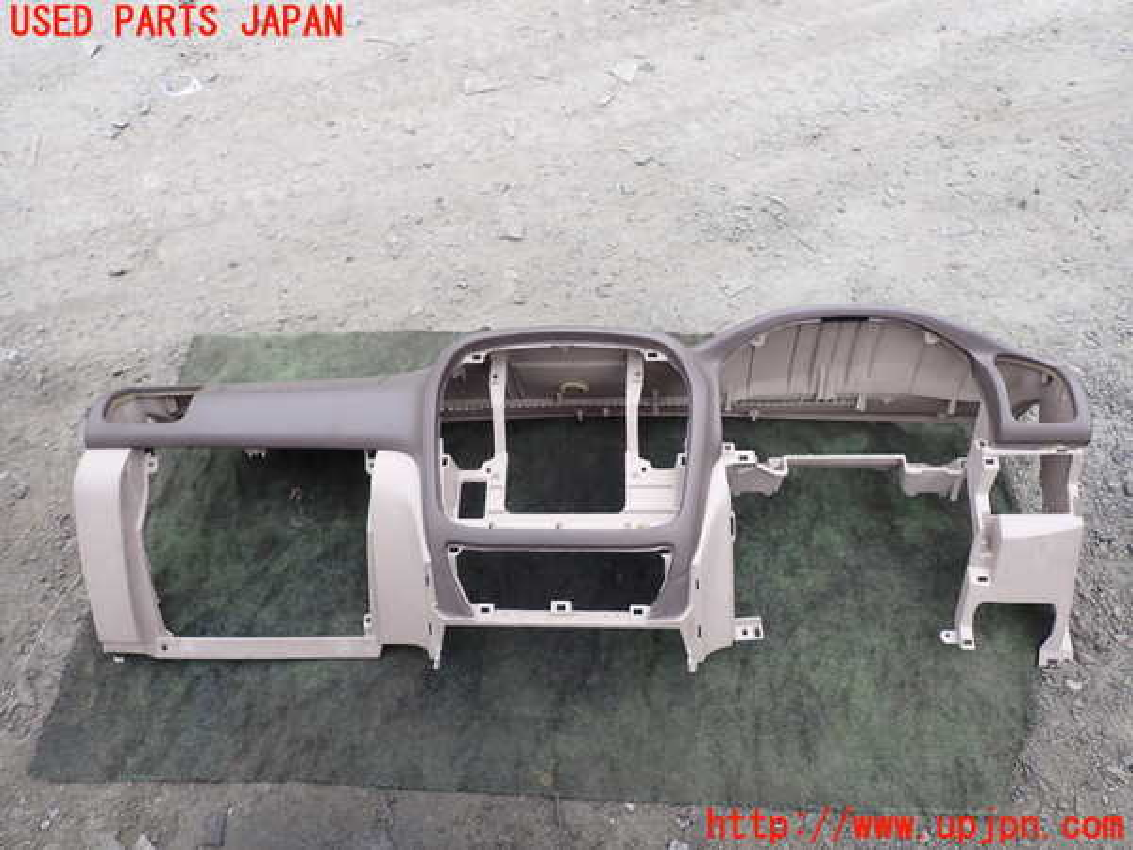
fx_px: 818
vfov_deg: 54.9
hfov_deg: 69.4
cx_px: 566
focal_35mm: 25
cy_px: 425
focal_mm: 4.5
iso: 100
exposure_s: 1/400
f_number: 2.8
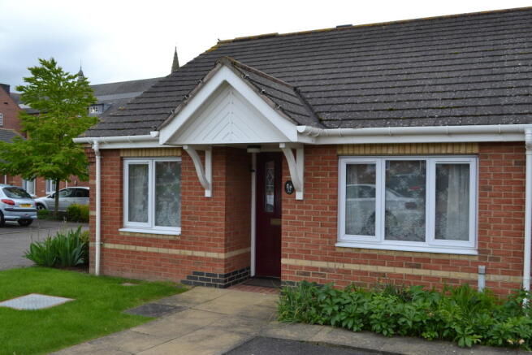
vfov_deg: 40.0
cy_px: 178
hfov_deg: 57.2
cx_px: 266
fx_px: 488
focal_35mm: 33
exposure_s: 1/160
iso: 100
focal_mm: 22
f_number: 6.3
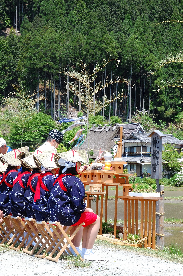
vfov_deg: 19.5
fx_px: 802
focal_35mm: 105
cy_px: 138
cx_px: 92
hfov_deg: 13.0
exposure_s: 1/80
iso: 400
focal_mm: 70
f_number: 22
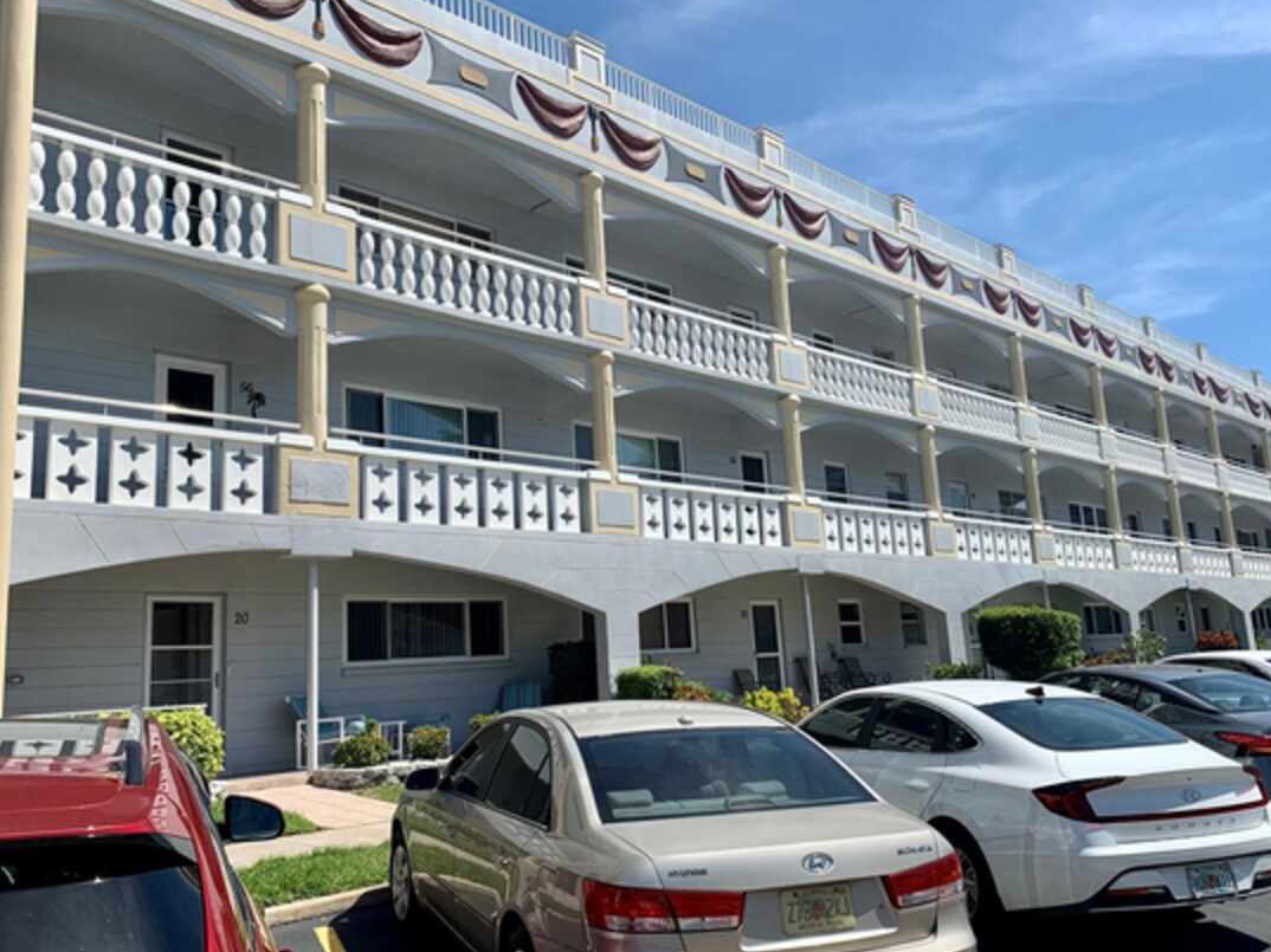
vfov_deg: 45.4
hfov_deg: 58.3
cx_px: 682
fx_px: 1138
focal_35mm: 31
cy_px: 459
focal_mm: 4.25
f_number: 1.8
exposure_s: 1/2833
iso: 25
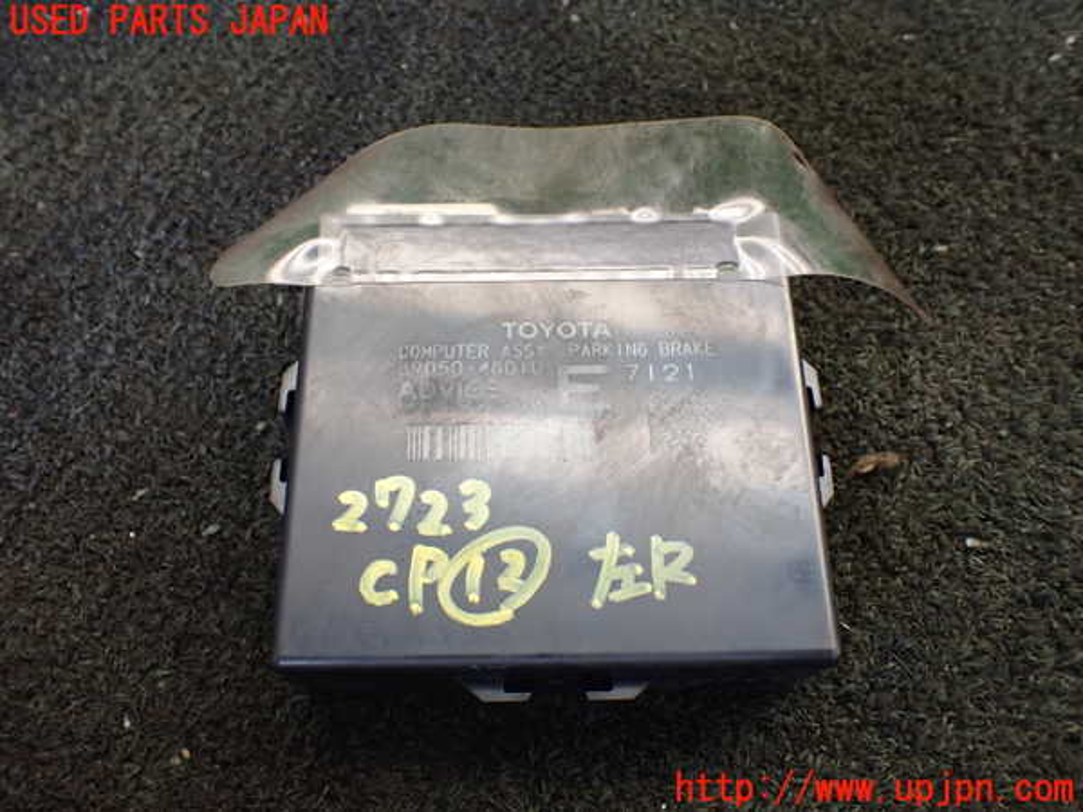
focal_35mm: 30
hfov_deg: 60.0
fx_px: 939
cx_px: 542
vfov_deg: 46.8
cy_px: 406
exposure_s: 1/125
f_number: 2.3
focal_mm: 5.4
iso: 400
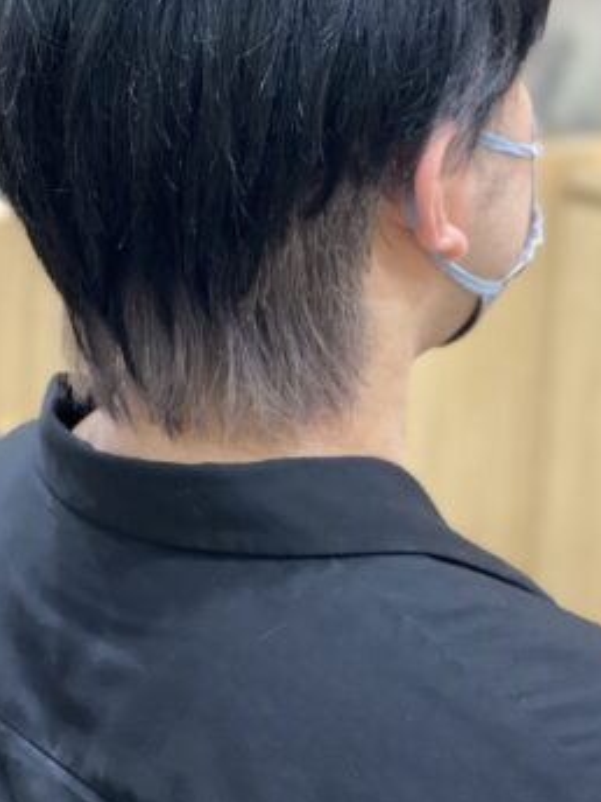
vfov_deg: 28.5
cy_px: 331
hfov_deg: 21.6
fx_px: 1574
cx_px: 307
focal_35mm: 68
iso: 200
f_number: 2
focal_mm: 6
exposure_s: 1/33
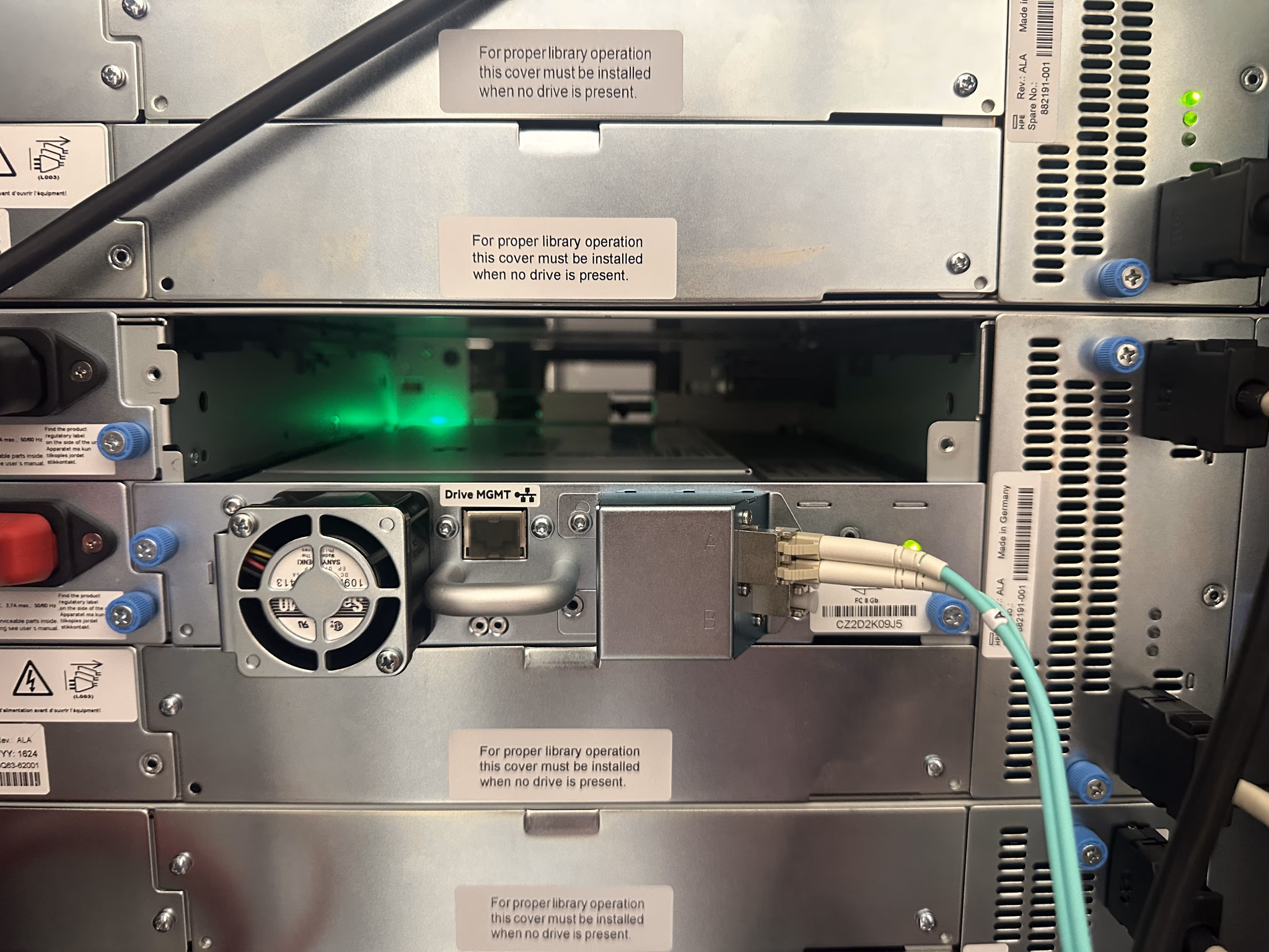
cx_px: 634
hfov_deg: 71.6
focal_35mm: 24
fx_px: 880
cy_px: 476
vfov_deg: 56.8
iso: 500
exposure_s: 1/50
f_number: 1.78
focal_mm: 6.86
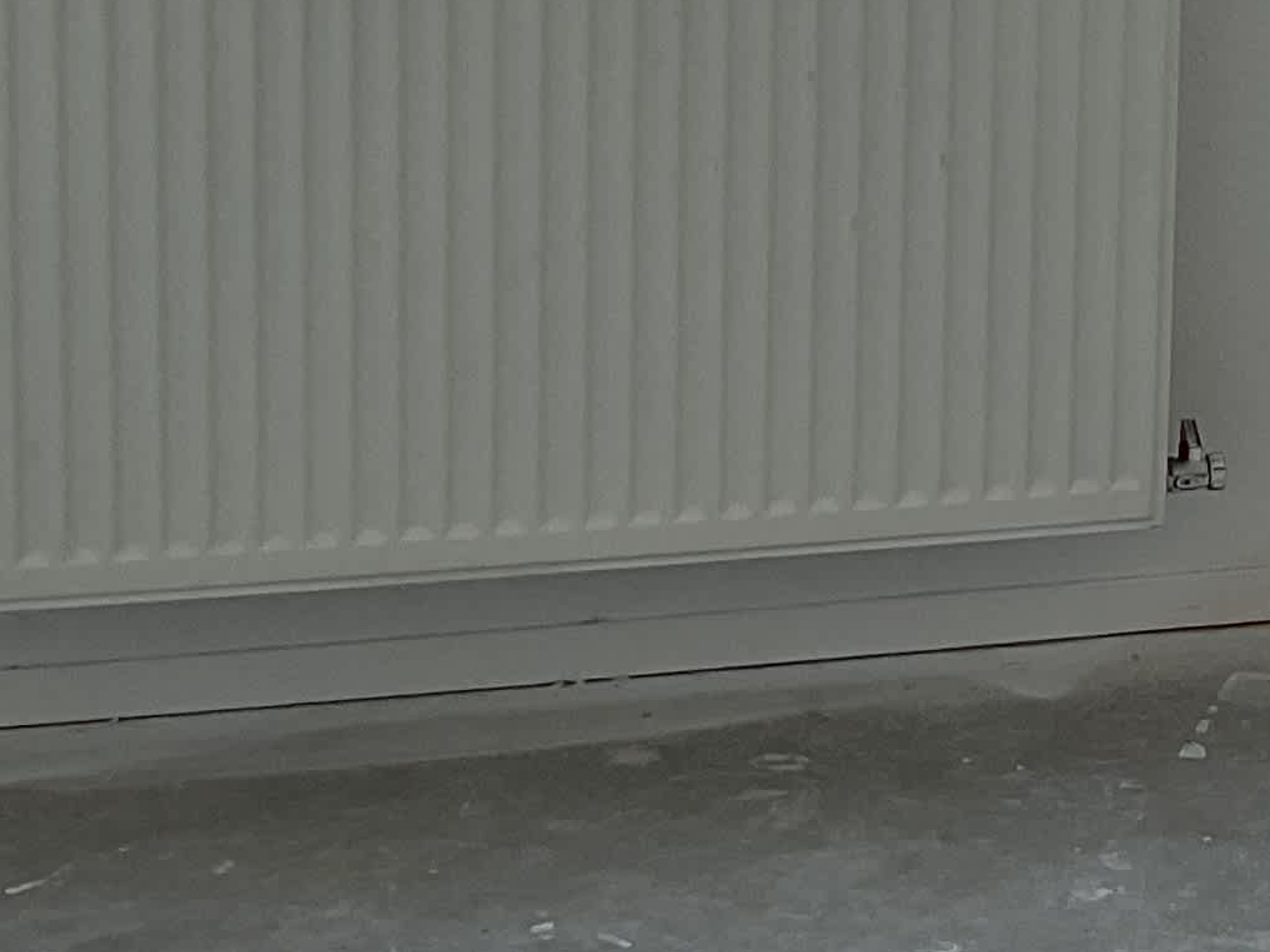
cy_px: -348
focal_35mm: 115
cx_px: 1717
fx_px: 4220
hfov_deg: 16.1
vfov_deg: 12.4
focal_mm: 3
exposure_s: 1/100
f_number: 1.8
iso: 25
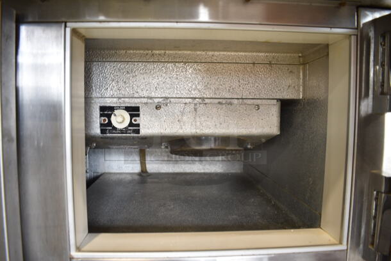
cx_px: 196
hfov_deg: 67.3
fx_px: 294
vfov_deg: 48.0
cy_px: 130
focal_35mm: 27
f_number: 3.5
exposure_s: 1/30
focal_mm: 18
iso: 320
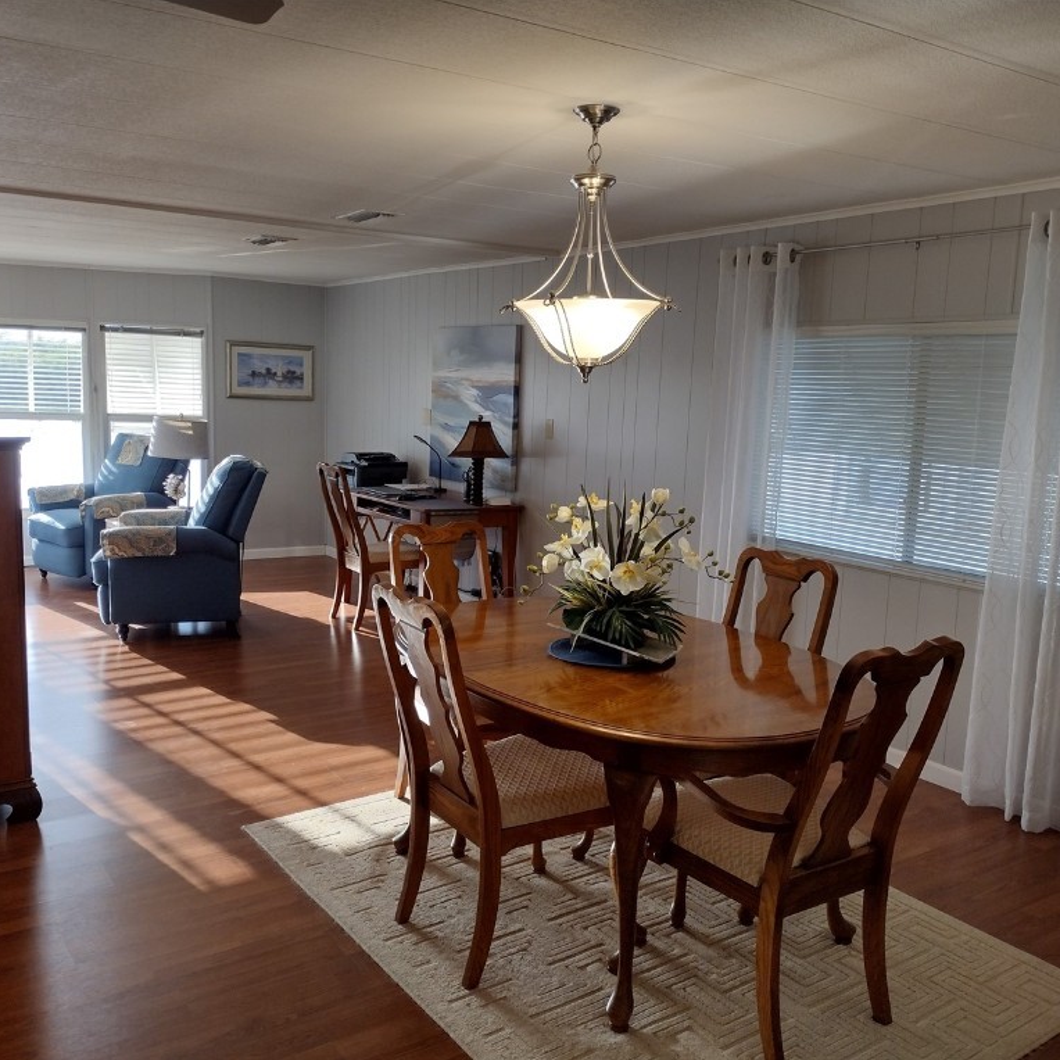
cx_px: 505
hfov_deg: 51.1
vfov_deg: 51.1
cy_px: 530
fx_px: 1109
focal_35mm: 32
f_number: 1.7
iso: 114
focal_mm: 4.71
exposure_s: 1/120
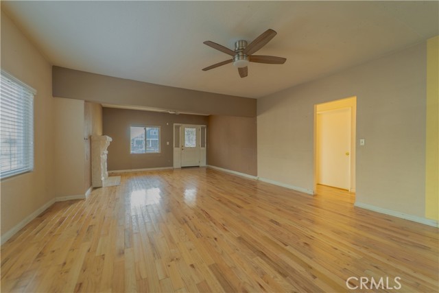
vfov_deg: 81.2
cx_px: 220
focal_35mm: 14
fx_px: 171
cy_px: 146
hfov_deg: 104.2
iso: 100
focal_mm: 14
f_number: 3.5
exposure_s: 1/25
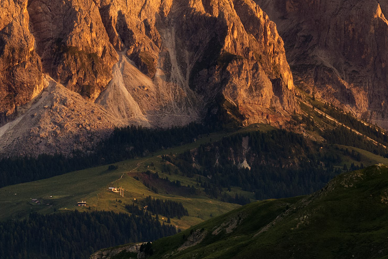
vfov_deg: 4.1
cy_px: -25
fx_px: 3655
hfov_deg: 6.1
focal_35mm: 339
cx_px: 298
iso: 100
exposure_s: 1/30
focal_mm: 70
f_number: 8
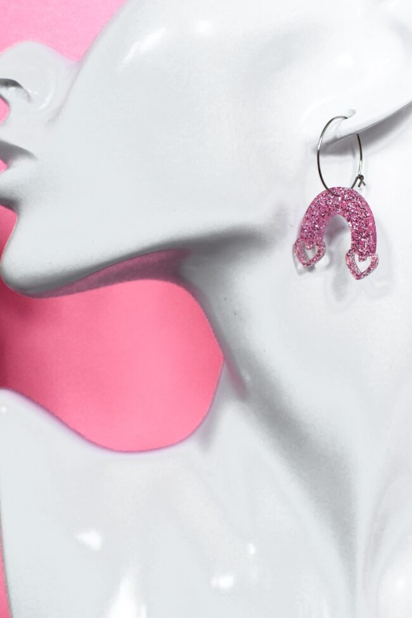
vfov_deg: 38.2
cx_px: 206
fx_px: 893
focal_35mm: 52
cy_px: 309
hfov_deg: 26.0
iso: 1250
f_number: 5
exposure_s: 1/500
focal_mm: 35
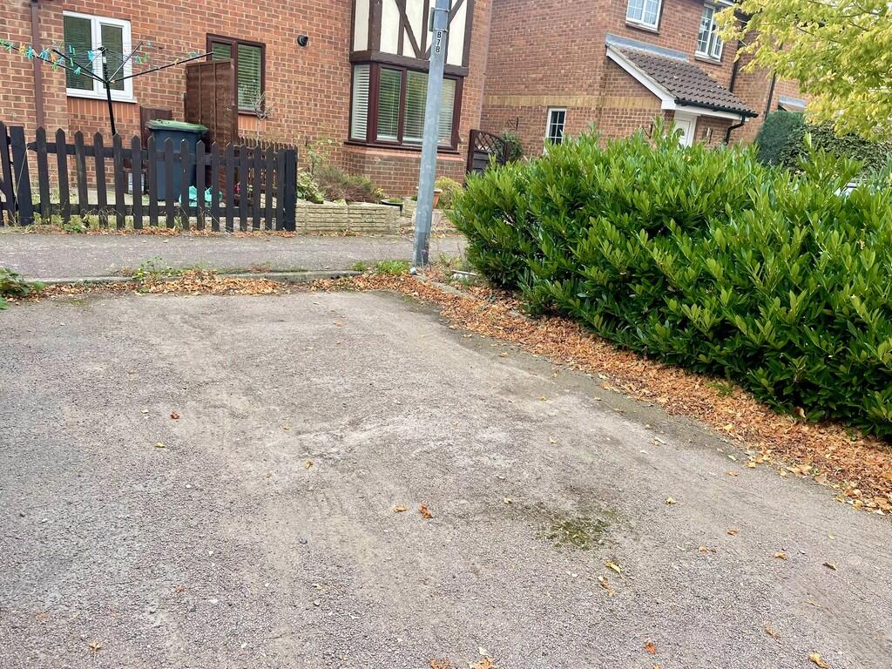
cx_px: 446
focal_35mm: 26
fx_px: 670
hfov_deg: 67.3
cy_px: 334
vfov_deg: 53.1
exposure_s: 1/572
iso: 32
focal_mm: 4.2
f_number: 1.6
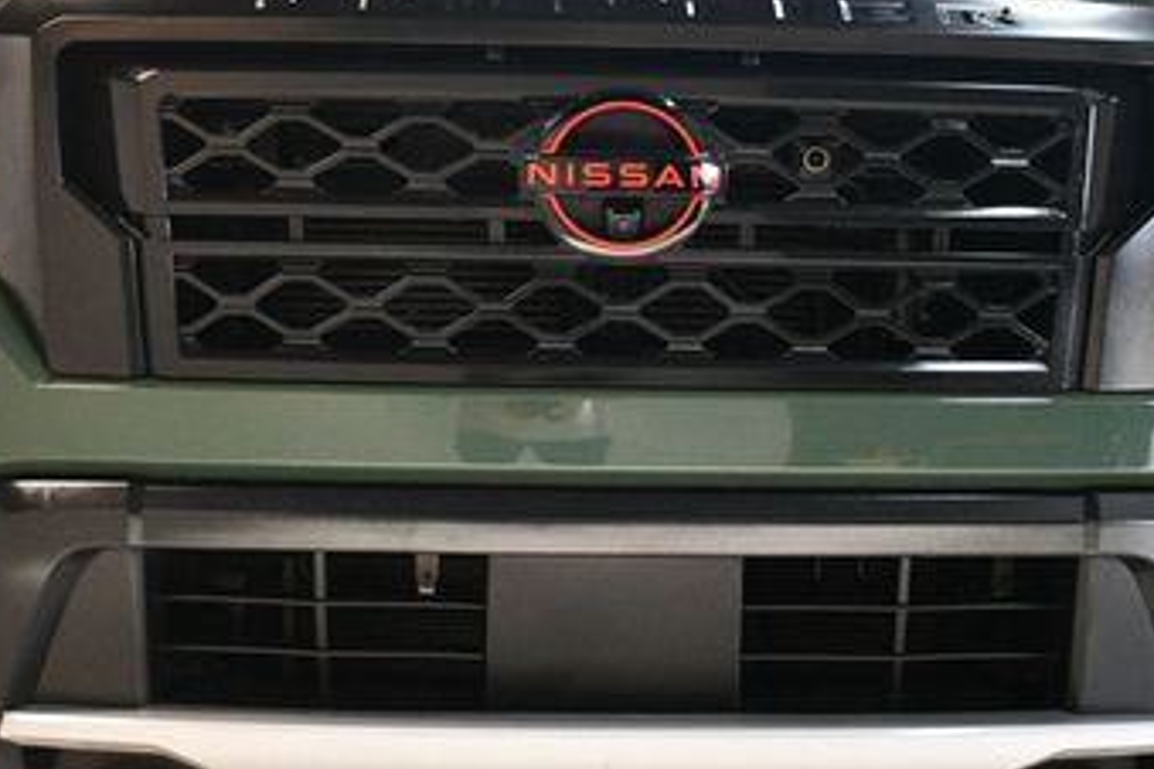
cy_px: 354
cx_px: 609
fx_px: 2180
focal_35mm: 68
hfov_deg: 29.6
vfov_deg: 20.0
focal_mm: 24
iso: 2000
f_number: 3.8
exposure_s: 1/125
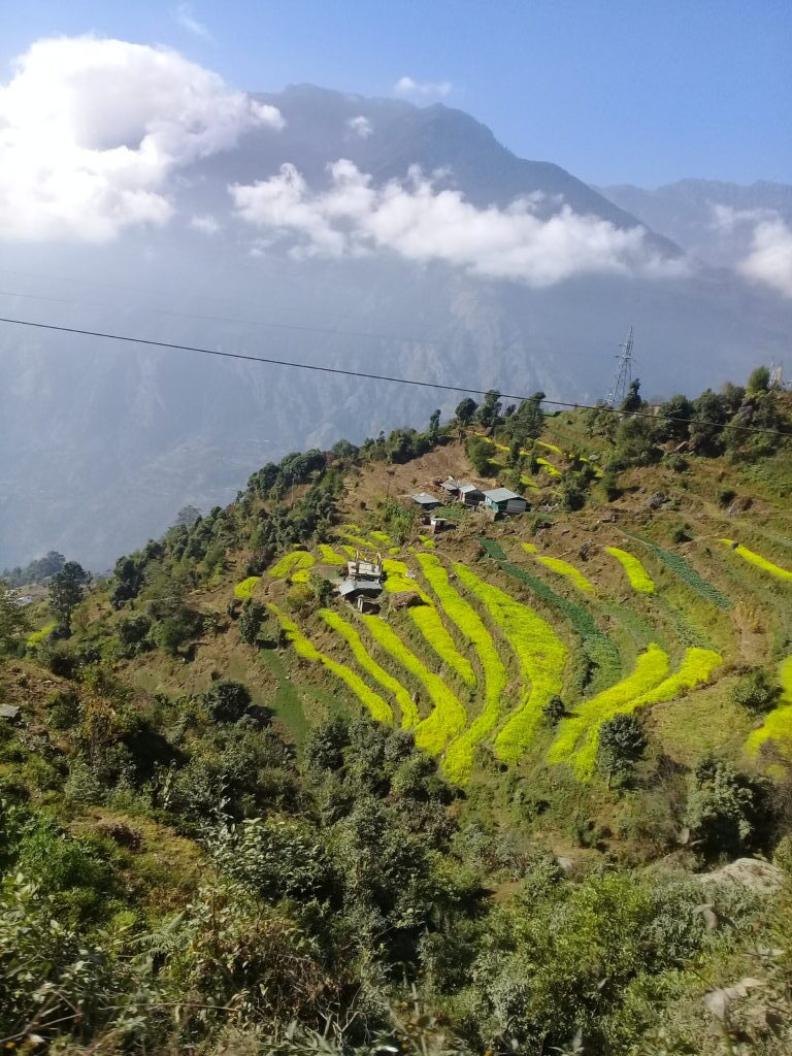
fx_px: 946
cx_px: 396
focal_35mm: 31
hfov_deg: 45.4
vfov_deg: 58.4
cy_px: 528
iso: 50
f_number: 2.2
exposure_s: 1/1302
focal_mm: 3.3
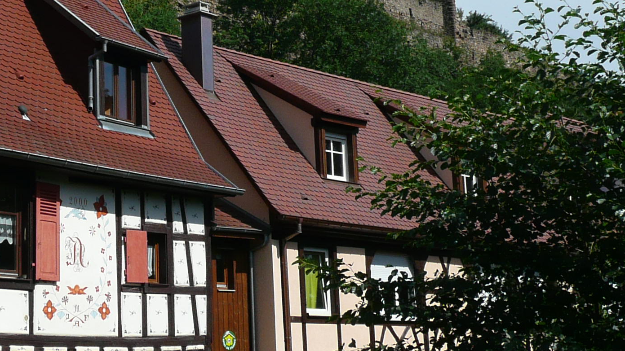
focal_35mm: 75
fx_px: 1243
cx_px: 160
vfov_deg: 16.1
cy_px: 115
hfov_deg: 27.8
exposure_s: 1/320
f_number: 9
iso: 100
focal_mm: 5.5
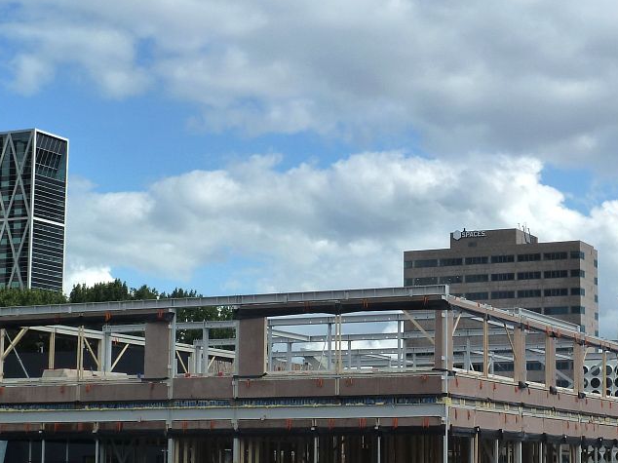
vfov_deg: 17.5
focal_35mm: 84
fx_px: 1499
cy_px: 293
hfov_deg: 23.1
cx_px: 444
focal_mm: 8.5
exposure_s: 1/500
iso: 125
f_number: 5.6
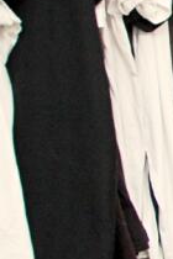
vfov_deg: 27.7
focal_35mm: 73
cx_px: 554
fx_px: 526
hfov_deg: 10.6
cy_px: 145
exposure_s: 1/125
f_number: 6.3
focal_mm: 10
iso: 800
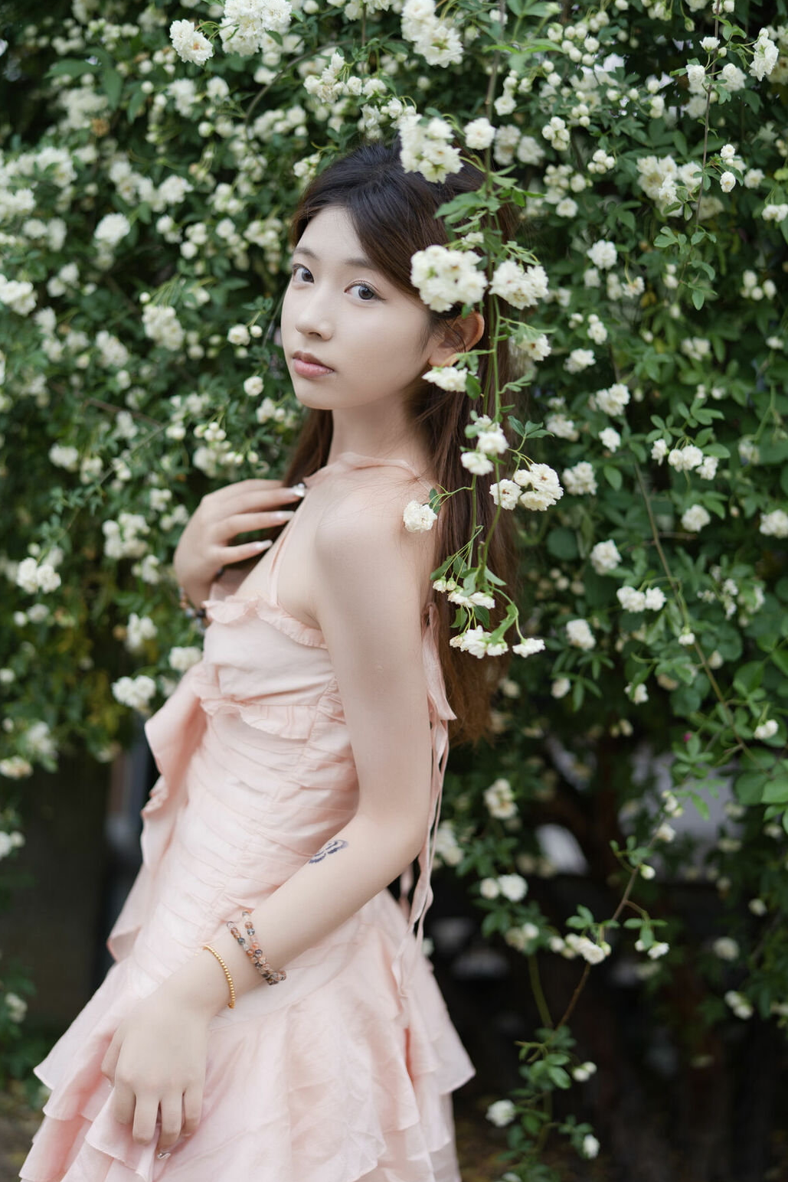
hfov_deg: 26.5
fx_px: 1675
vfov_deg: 38.9
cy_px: 593
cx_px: 394
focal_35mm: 51
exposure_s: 1/1000
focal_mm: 50
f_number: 1.4
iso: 100
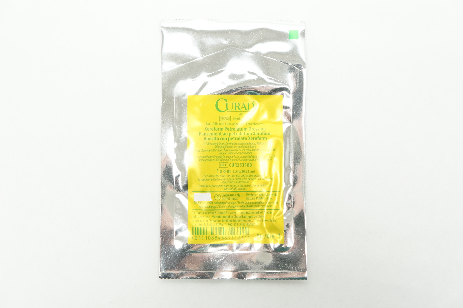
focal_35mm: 48
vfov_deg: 28.0
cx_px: 232
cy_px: 154
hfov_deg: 41.2
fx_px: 617
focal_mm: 32
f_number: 5
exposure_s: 1/40
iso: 400
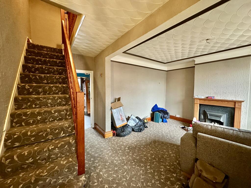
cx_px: 126
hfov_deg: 102.1
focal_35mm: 14
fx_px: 102
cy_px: 94
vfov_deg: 85.7
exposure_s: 1/60
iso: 640
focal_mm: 2.22
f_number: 2.2
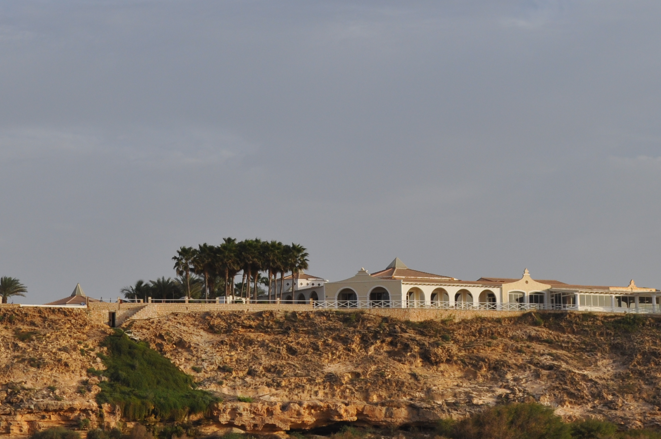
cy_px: 208
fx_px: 1761
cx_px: 184
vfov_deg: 14.2
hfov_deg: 21.1
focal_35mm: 96
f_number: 10
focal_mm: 30
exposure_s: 1/400
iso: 200
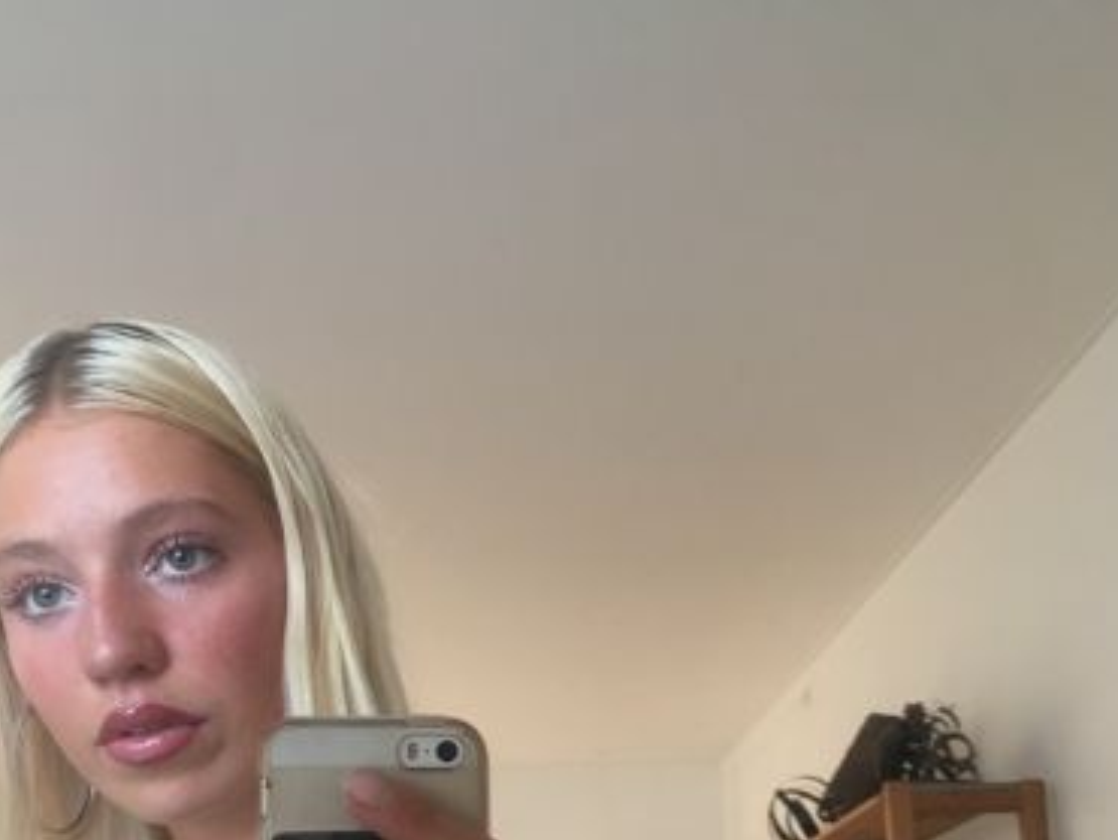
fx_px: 1519
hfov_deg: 40.3
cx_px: 480
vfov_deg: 29.4
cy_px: 783
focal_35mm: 47
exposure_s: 1/33
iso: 80
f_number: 2.2
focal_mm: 4.15
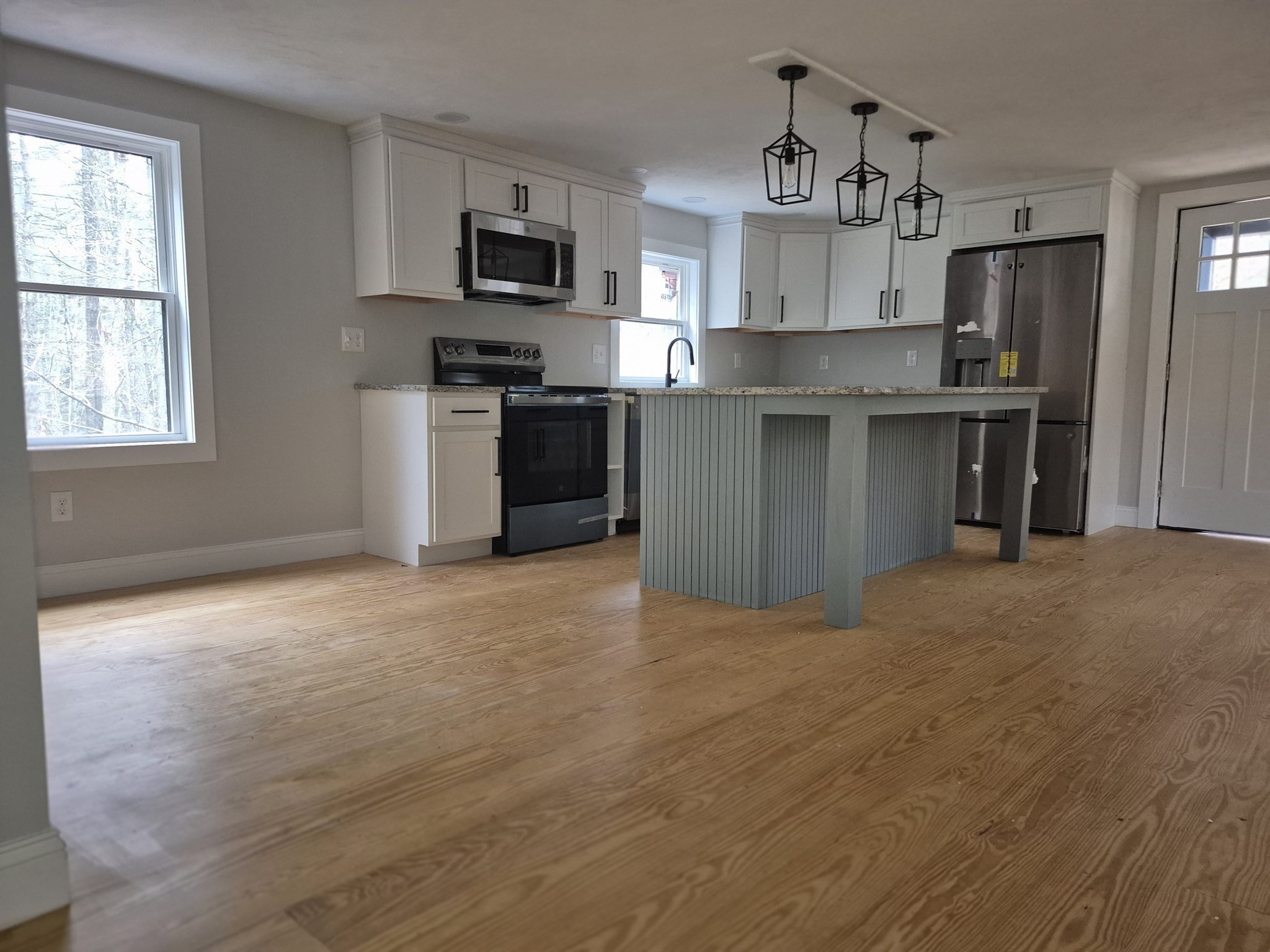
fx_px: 844
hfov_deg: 73.9
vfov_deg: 58.9
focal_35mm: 23
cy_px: 476
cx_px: 635
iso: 1000
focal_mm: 5.4
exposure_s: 1/60
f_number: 1.8
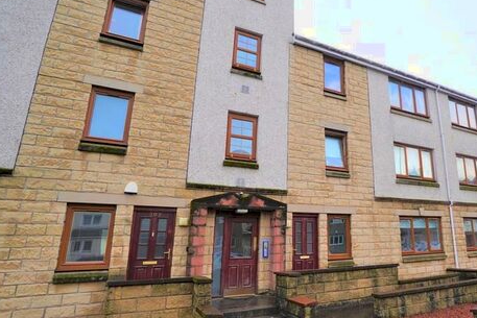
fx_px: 305
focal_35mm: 23
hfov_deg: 72.4
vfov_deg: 55.1
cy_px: 161
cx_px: 339
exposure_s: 1/125
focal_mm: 10
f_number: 8
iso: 320
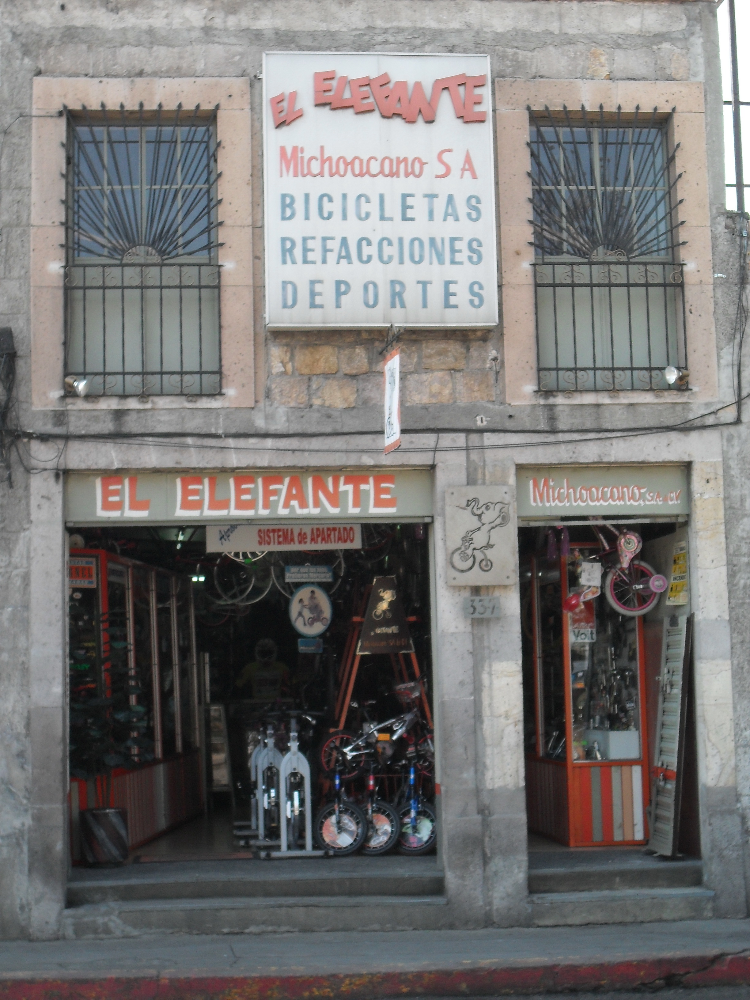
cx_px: 375
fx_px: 2051
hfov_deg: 20.7
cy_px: 500
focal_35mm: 71
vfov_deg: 27.4
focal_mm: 11.7
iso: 80
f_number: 3.7
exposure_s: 1/125
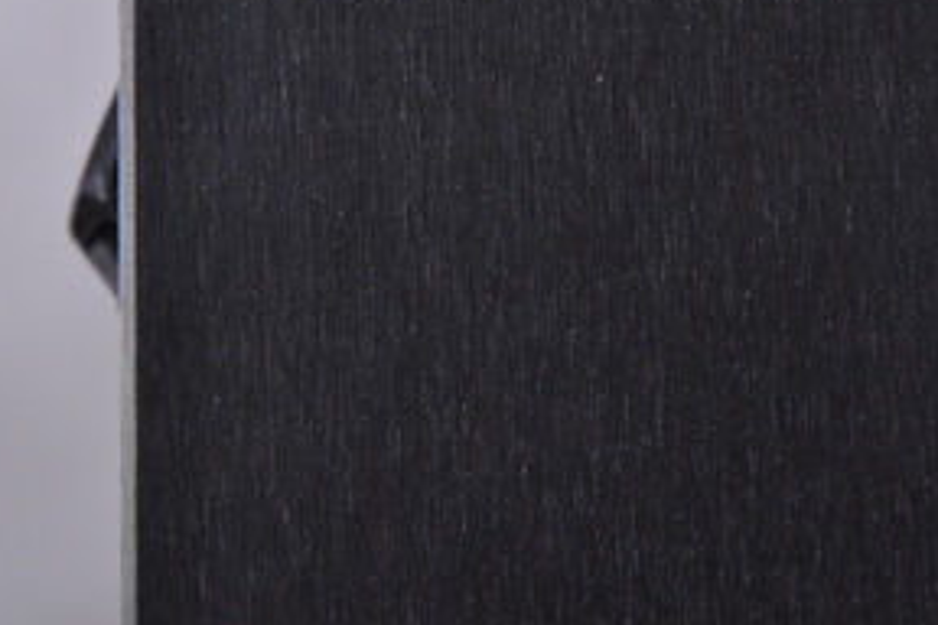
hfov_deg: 8.4
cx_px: 590
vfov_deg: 5.6
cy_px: 177
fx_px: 6403
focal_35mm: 246
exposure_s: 1/125
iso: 3200
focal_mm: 105
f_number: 9.5
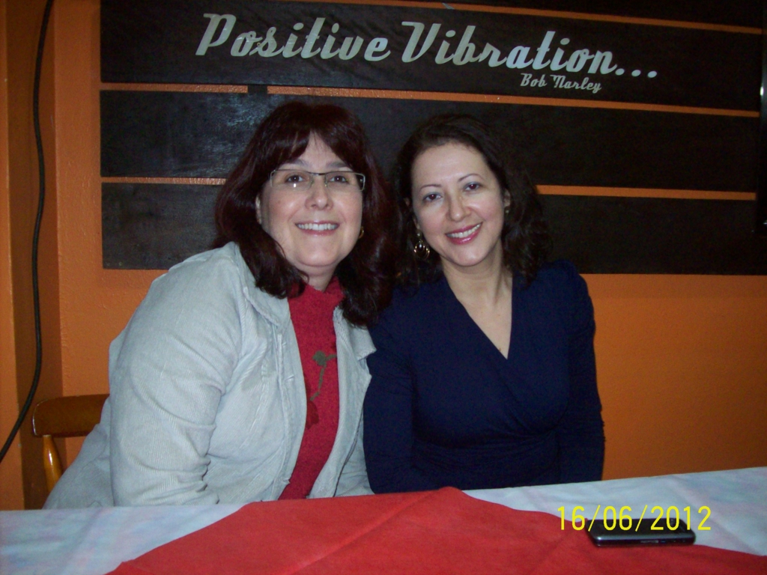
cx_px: 384
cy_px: 288
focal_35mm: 36
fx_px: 798
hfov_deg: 51.4
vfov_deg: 39.7
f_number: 2.7
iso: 200
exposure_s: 1/64
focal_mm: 6
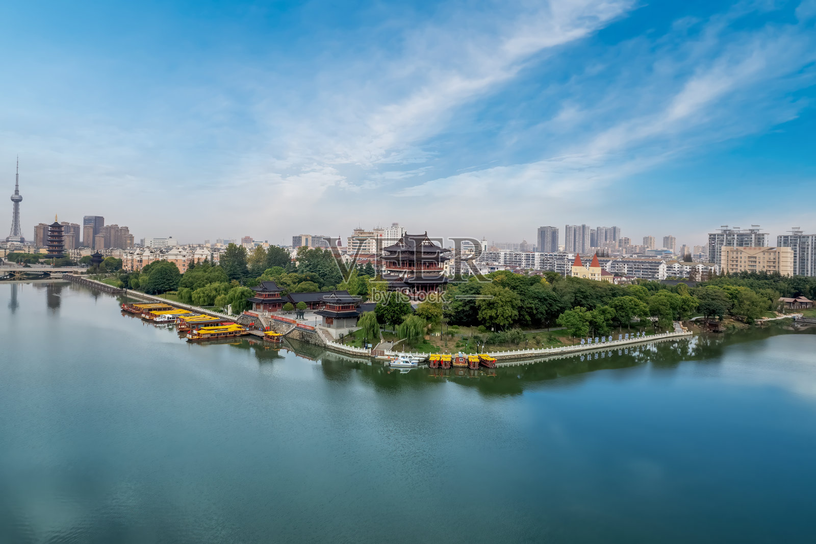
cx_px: 408
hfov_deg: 78.6
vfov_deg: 57.2
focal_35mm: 22
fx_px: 499
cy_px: 272
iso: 100
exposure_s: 1/1000
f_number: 2.8
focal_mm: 8.38
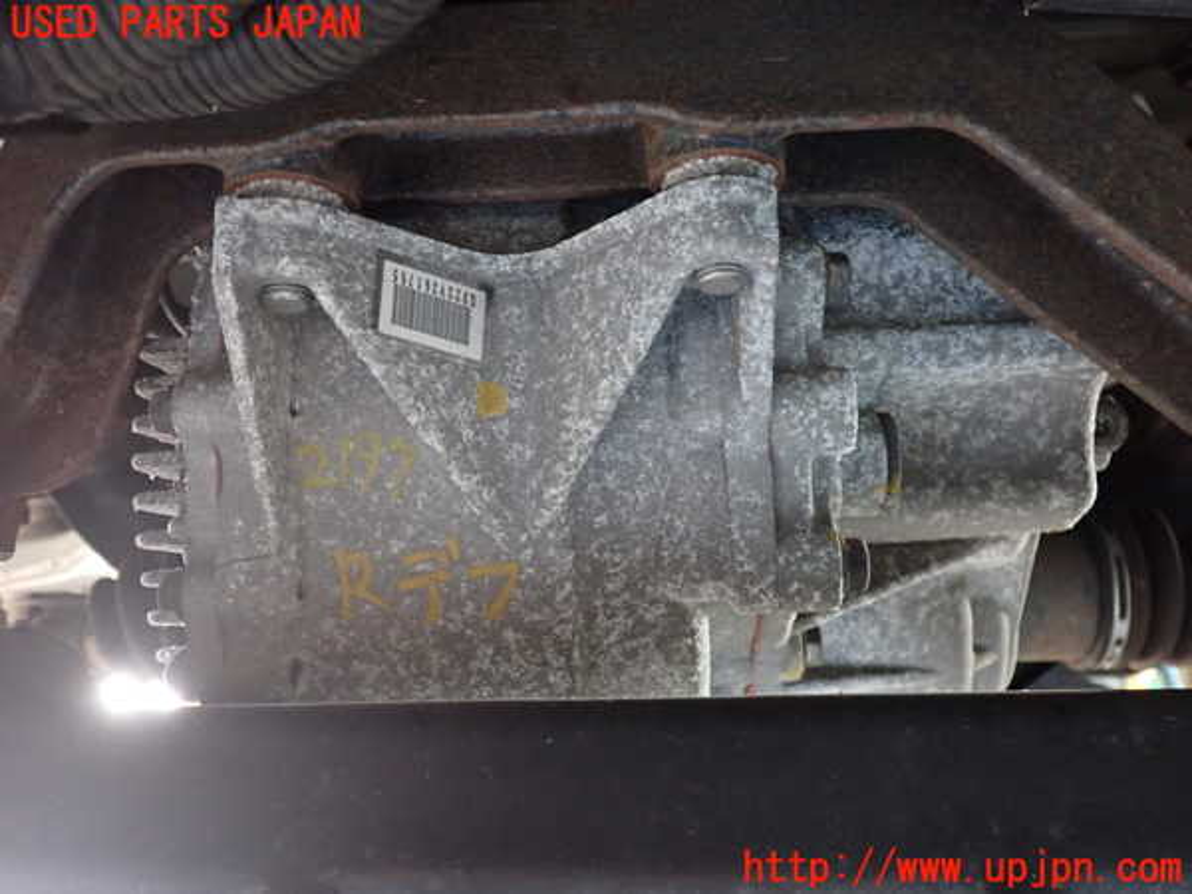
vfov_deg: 46.8
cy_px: 447
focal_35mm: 30
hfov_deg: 60.0
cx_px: 596
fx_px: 1033
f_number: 2.3
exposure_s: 1/20
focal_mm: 5.4
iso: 800
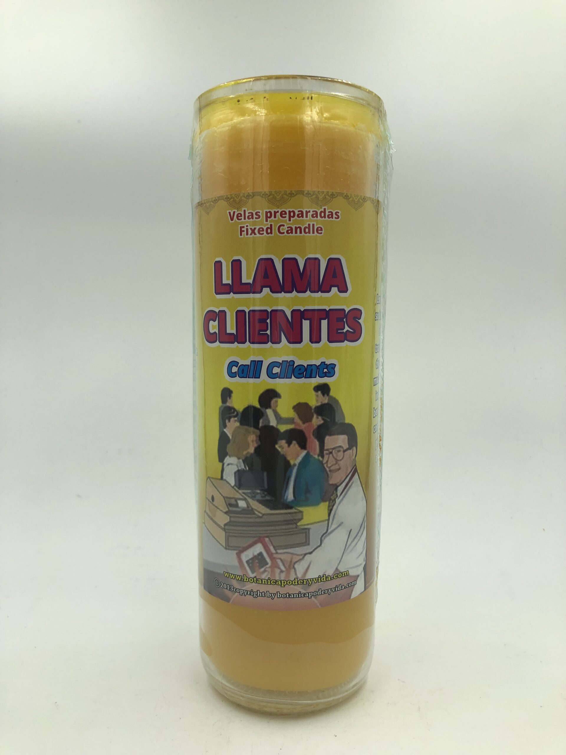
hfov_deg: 49.7
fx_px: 610
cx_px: 283
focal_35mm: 28
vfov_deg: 63.4
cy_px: 378
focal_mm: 4
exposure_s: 1/852
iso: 20
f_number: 1.8
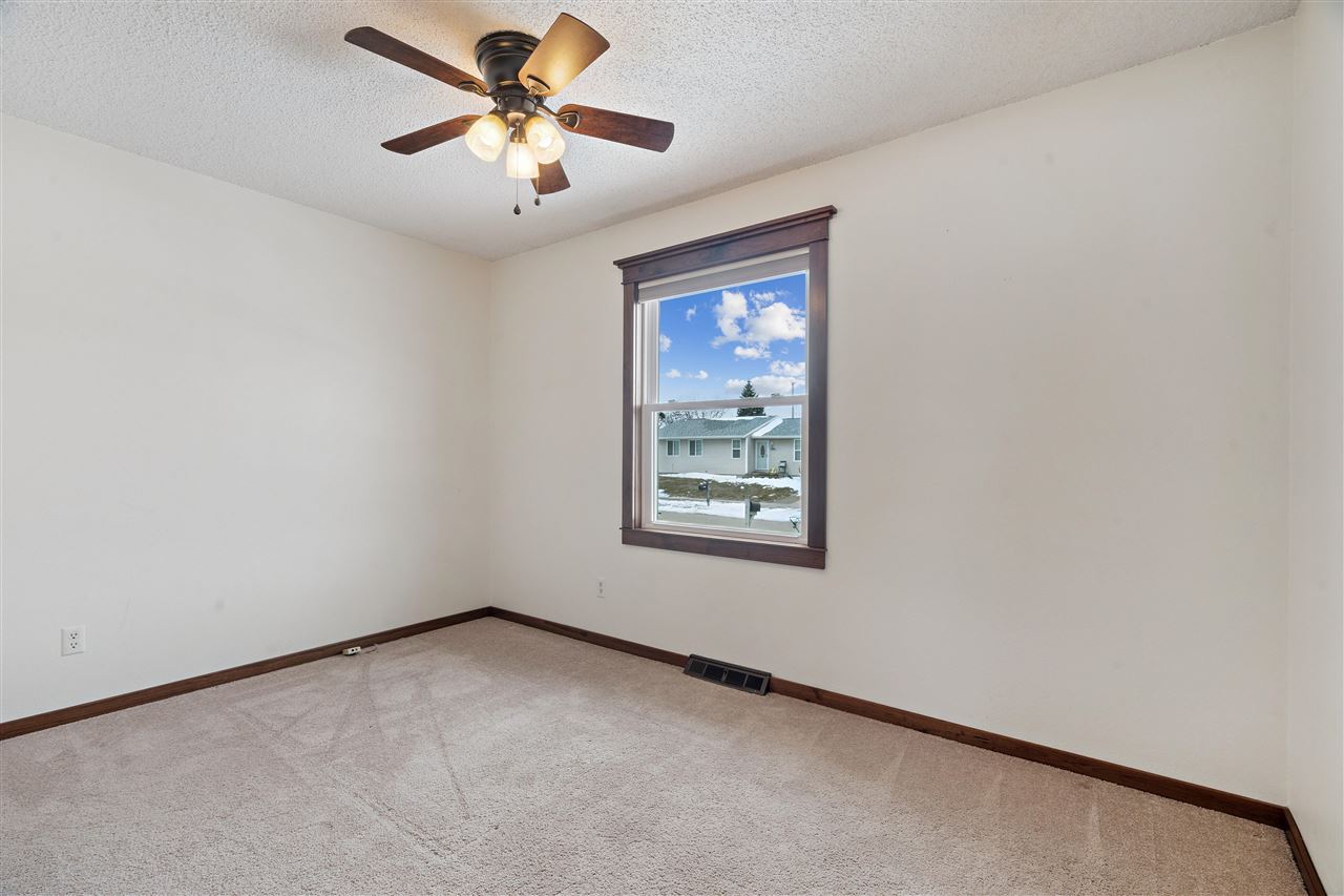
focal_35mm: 16
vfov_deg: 73.7
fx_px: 597
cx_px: 672
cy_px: 448
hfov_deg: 96.7
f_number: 10
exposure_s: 1/13
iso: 400
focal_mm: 16
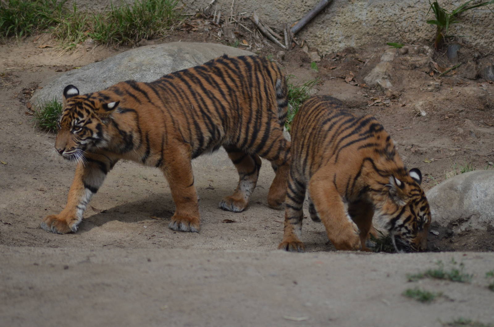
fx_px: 6163
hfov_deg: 4.6
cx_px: 247
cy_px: 164
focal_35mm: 450
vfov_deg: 3.0
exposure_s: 1/1000
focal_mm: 300
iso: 800
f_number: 5.6
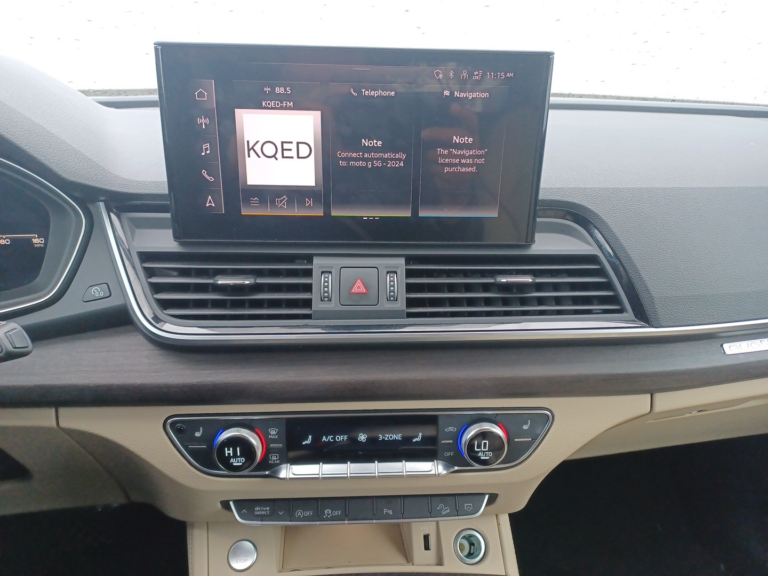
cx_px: 384
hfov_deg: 69.4
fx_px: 555
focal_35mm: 25
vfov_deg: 54.9
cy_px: 288
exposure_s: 1/50
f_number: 1.8
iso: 255
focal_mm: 4.6
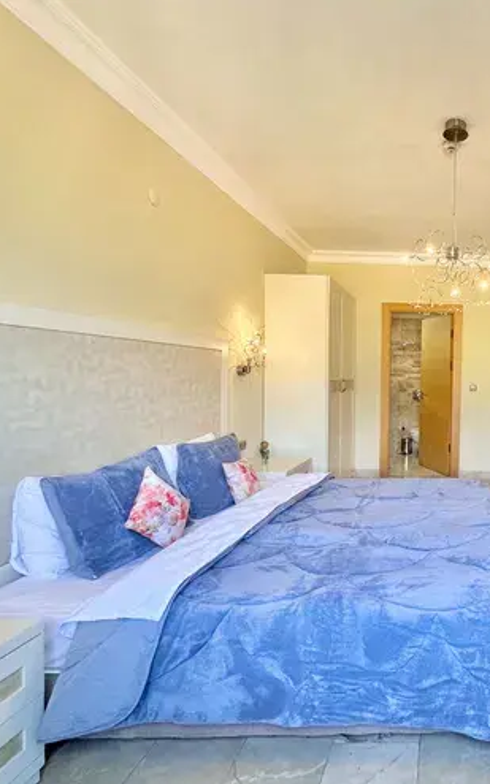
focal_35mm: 20
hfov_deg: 51.2
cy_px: 391
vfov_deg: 85.1
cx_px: 459
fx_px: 428
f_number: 2.2
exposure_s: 1/100
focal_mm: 2.22
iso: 200
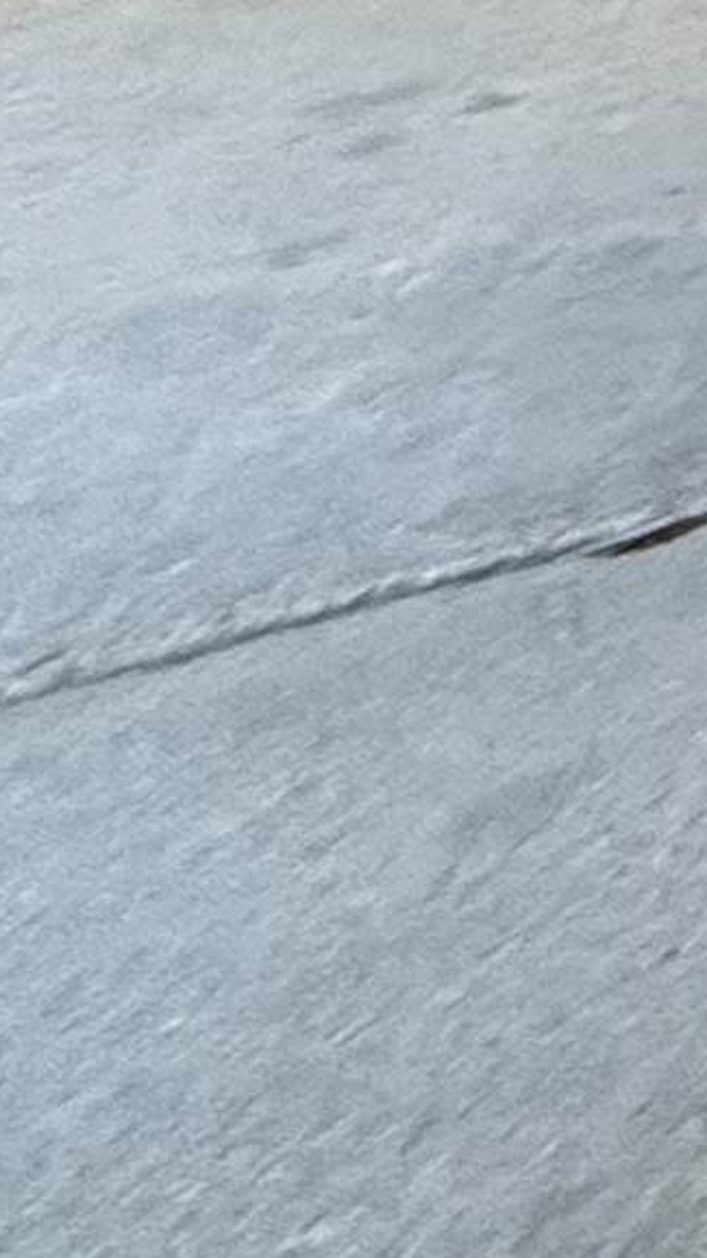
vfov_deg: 18.2
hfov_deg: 7.1
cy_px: -1223
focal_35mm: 81
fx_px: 2700
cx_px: 3193
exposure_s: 1/60
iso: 640
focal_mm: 2.22
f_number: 2.2
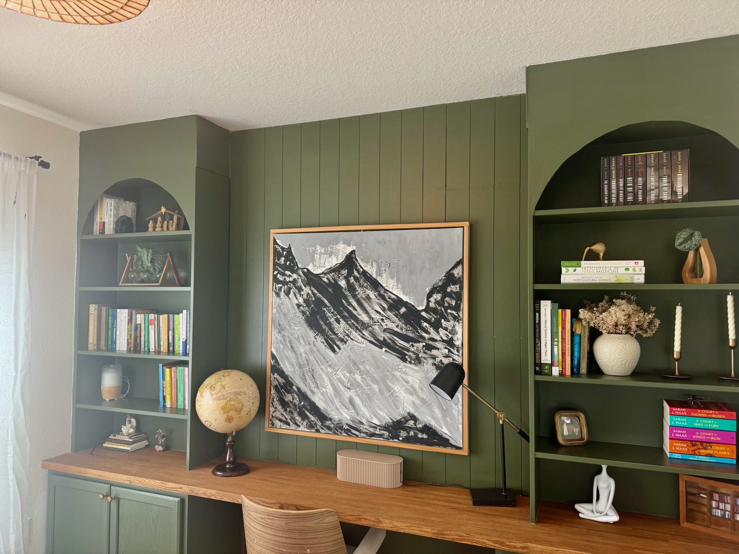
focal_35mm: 24
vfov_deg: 56.8
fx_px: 512
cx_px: 370
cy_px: 277
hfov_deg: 71.6
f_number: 1.78
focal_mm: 6.76
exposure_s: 1/60
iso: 125
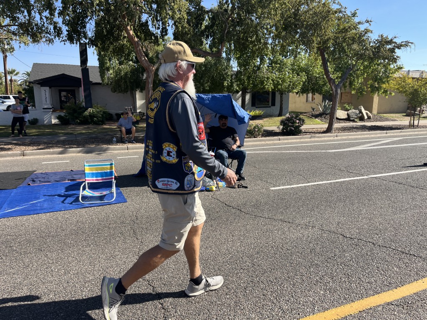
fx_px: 321
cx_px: 214
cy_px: 160
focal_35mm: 26
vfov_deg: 53.1
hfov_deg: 67.3
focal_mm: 5.1
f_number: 1.6
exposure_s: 1/1695
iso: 50
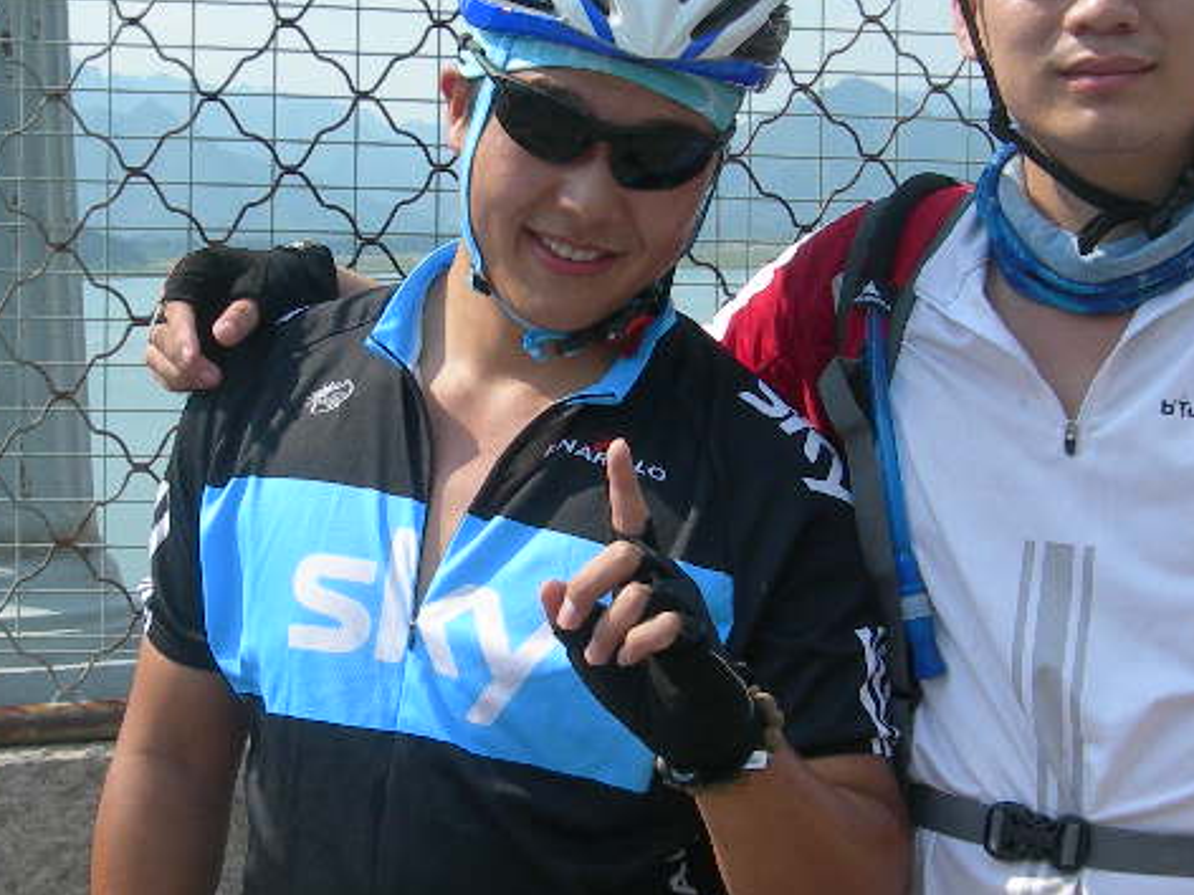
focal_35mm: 89
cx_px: 491
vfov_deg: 16.6
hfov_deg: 22.0
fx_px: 3070
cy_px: 460
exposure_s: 1/327
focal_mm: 8.5
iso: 50
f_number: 4.9
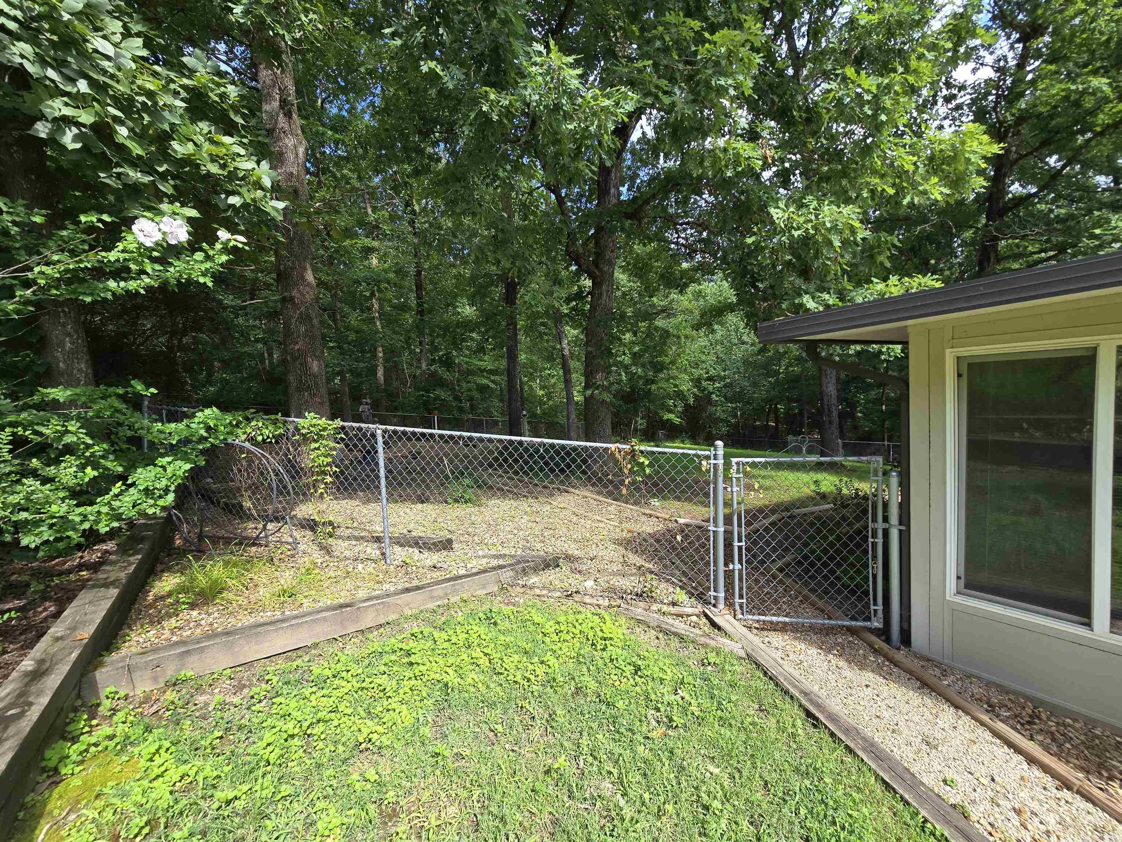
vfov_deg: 89.9
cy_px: 421
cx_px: 561
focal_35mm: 13
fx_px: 421
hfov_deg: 106.2
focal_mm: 2.2
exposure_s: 1/515
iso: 50
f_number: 2.2
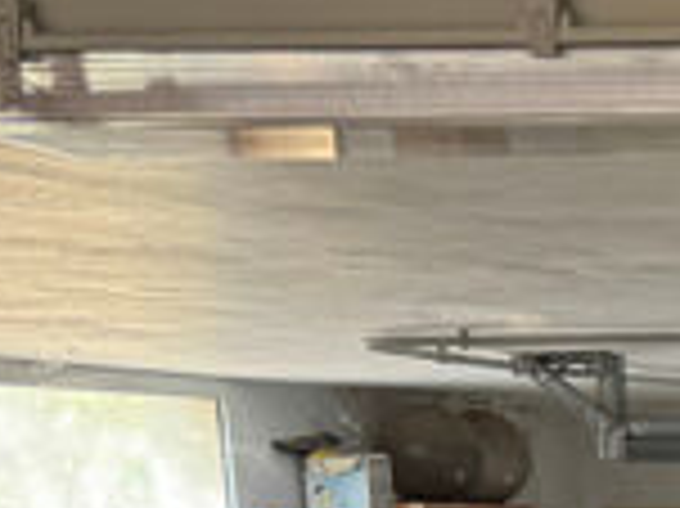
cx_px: 1443
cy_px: 854
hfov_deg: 14.1
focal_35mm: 112
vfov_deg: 12.3
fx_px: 2198
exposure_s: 1/50
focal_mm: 6.76
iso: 200
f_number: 1.78
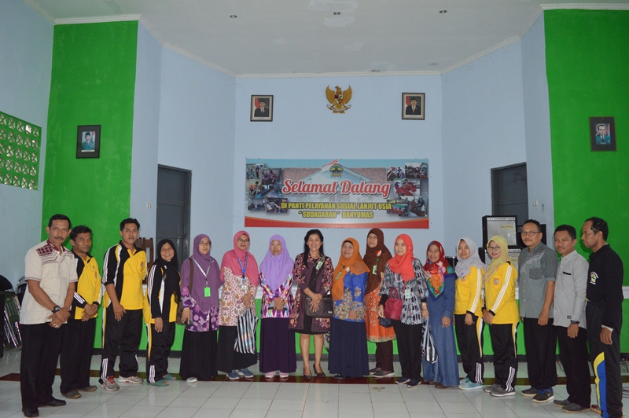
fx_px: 471
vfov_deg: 47.9
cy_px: 209
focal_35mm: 27
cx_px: 314
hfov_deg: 67.4
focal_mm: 18
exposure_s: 1/30
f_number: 3.5
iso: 1000
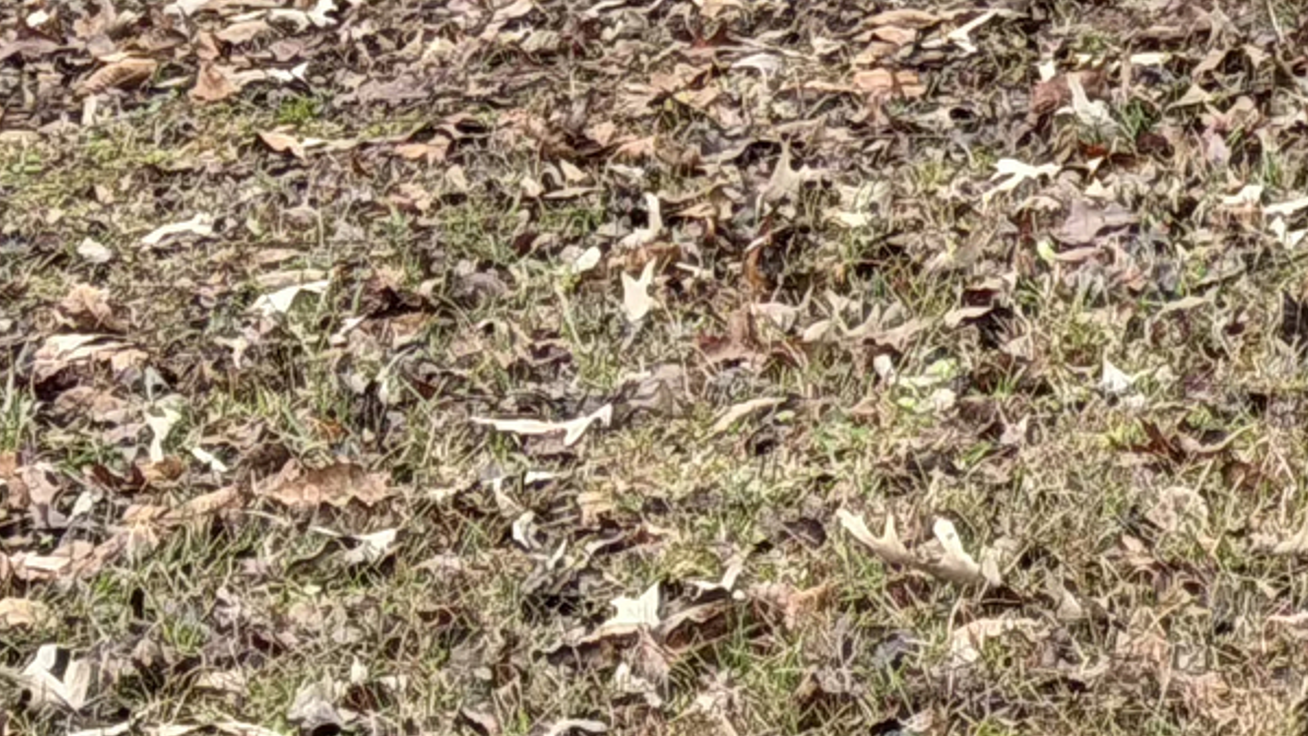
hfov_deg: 8.0
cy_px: -1701
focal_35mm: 268
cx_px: 1651
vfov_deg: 4.3
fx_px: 9295
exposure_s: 1/439
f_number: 1.78
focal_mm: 6.76
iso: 80
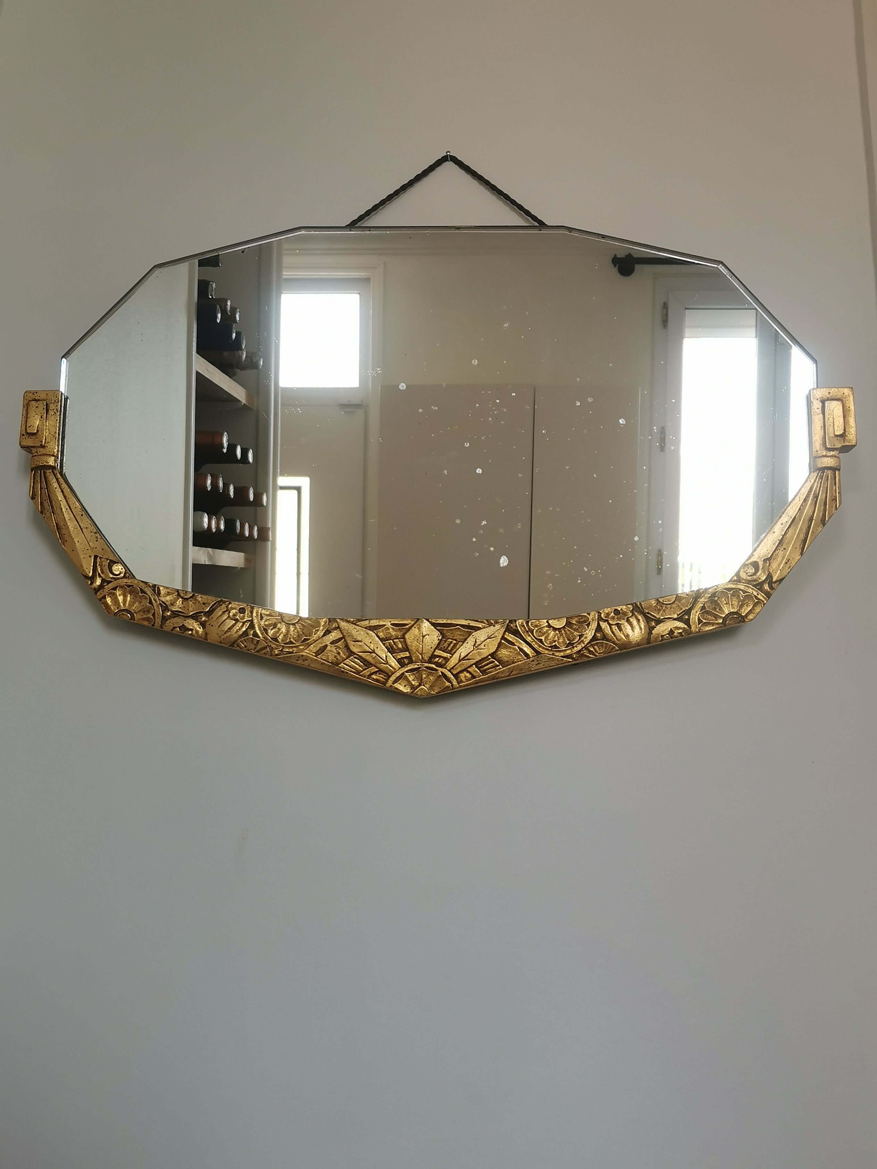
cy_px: 584
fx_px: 1250
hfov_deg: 38.7
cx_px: 438
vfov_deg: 50.1
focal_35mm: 37
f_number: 1.8
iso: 64
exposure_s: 1/100
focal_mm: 5.58
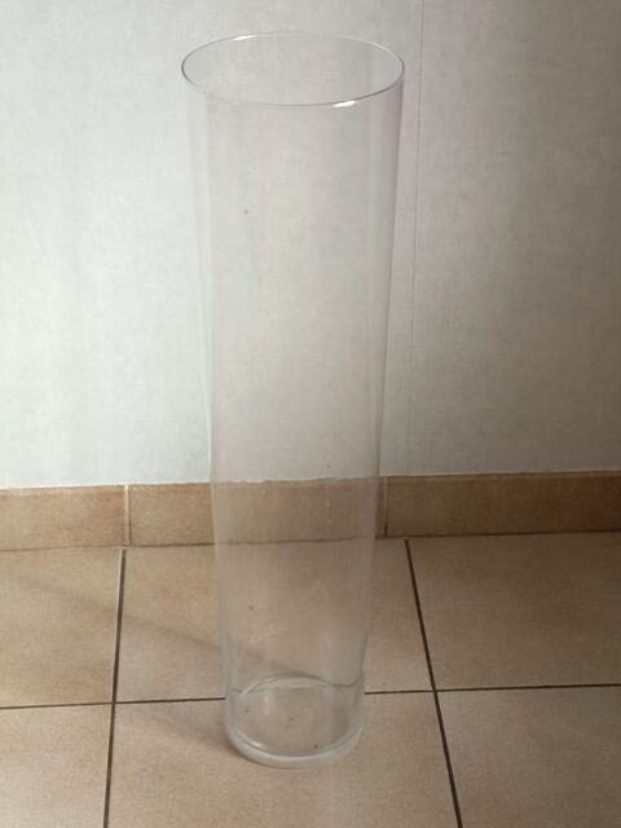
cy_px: 414
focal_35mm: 74
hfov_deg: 19.9
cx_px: 310
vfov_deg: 26.3
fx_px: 1770
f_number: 1.7
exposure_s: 1/33.3
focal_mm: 5.27
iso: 348
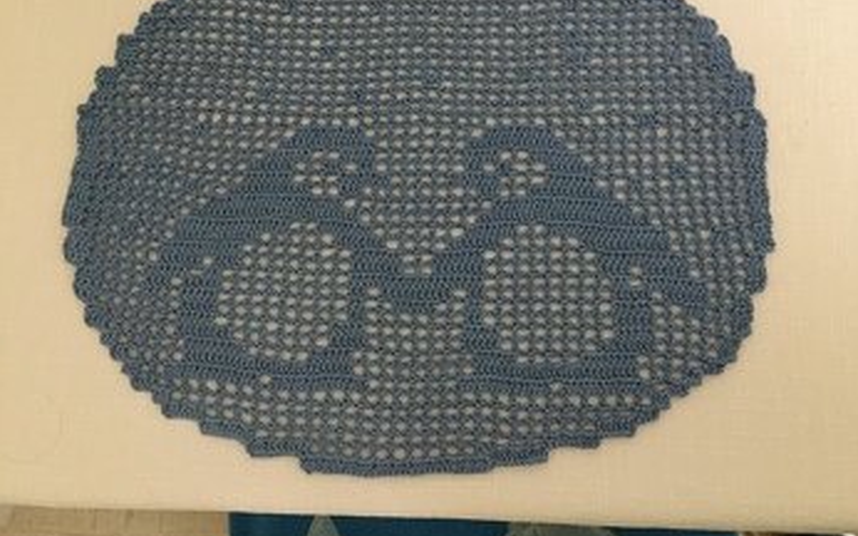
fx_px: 725
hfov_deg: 61.3
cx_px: 428
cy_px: 223
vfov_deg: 40.4
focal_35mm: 31
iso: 400
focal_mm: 4.15
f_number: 2.2
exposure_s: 1/17
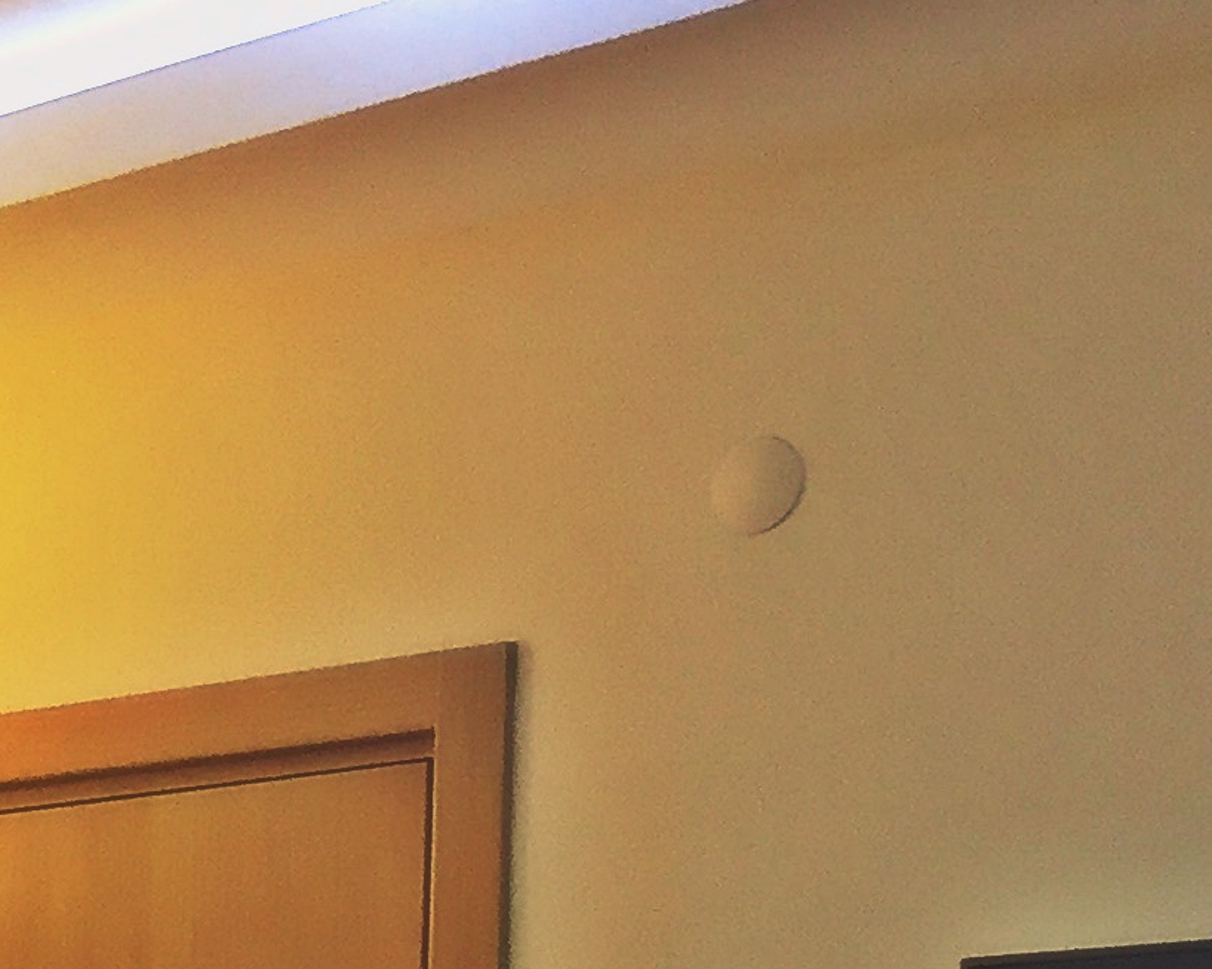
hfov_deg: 14.7
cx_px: -1027
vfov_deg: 13.1
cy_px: 1353
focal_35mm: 113
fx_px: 4052
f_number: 2.2
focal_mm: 4.15
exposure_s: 1/33
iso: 40
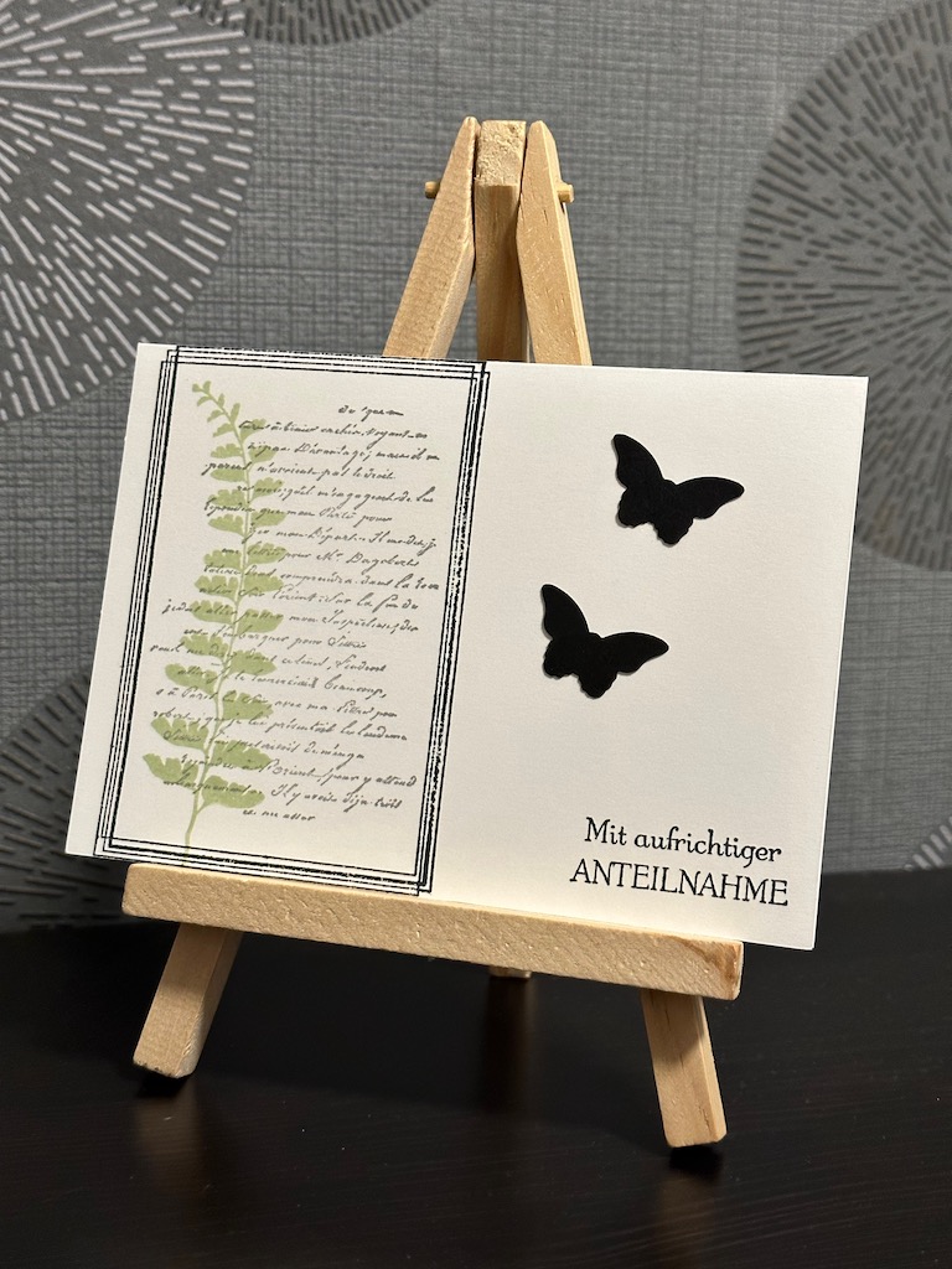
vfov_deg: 39.7
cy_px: 634
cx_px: 476
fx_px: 1760
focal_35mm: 48
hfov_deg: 30.3
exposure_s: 1/45
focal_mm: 6.86
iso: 250
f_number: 1.78
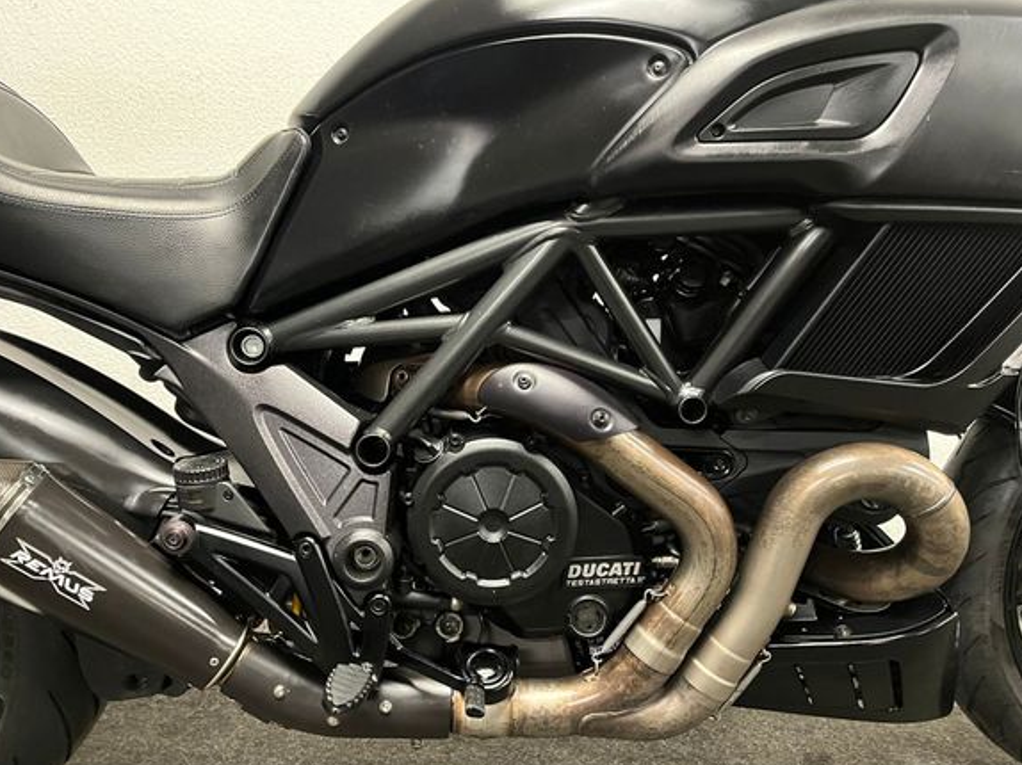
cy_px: 420
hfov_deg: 61.7
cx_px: 491
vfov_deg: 48.1
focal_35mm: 29
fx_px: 856
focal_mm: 5.1
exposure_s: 1/33
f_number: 1.6
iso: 500
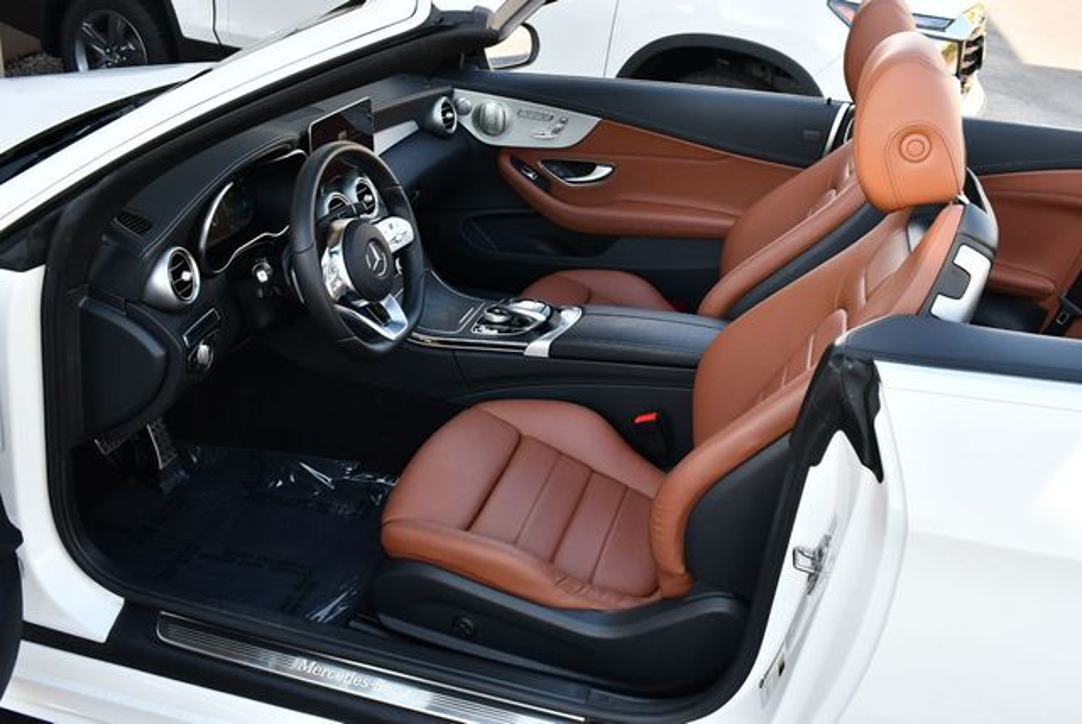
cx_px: 541
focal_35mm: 36
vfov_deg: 36.9
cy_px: 362
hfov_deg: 53.1
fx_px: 1083
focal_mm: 18
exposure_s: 1/250
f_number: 5
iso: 400
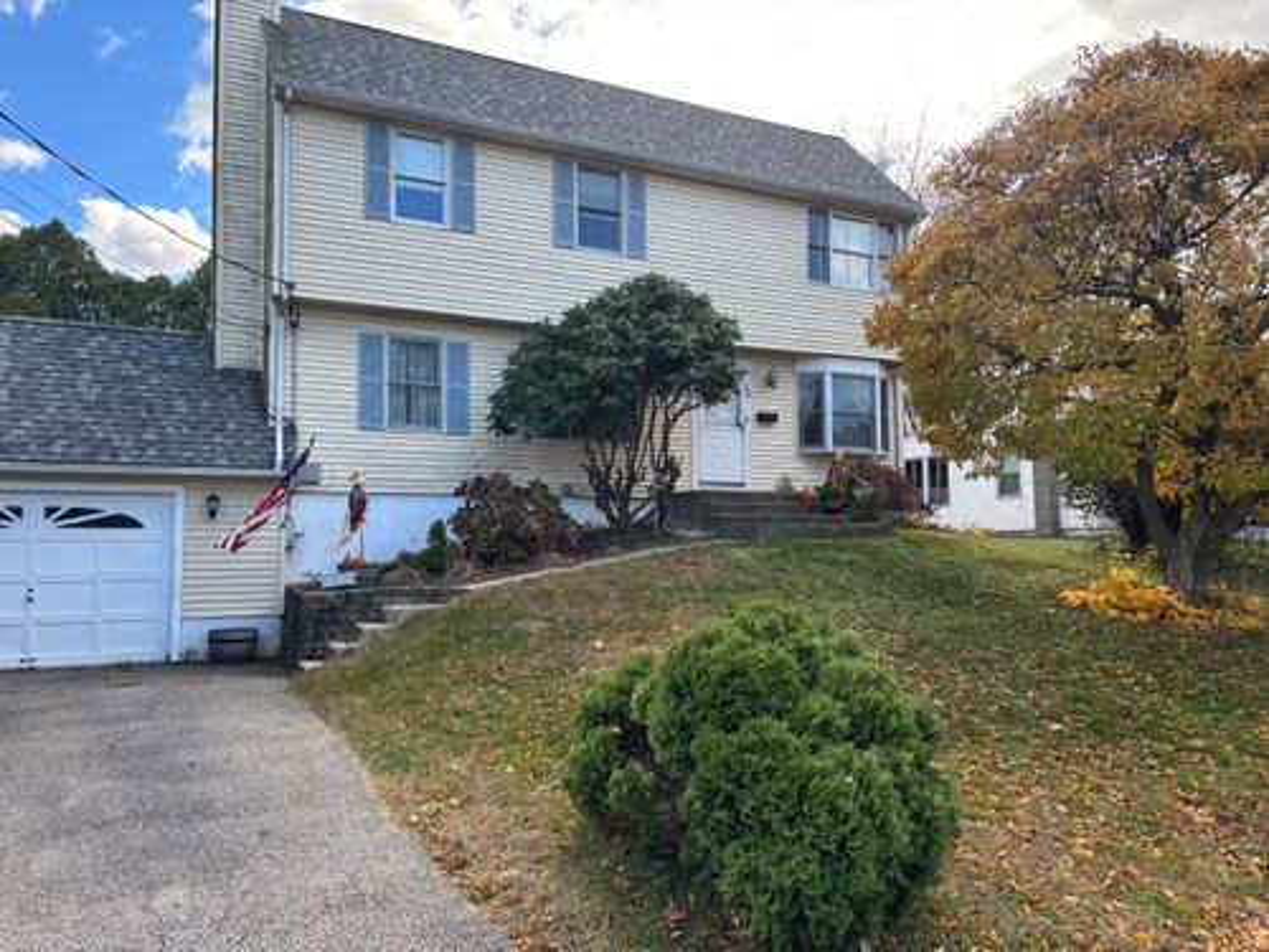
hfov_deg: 67.3
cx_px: 634
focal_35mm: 26
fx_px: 953
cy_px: 476
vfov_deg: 53.1
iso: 50
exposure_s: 1/550
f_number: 1.6
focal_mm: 5.96
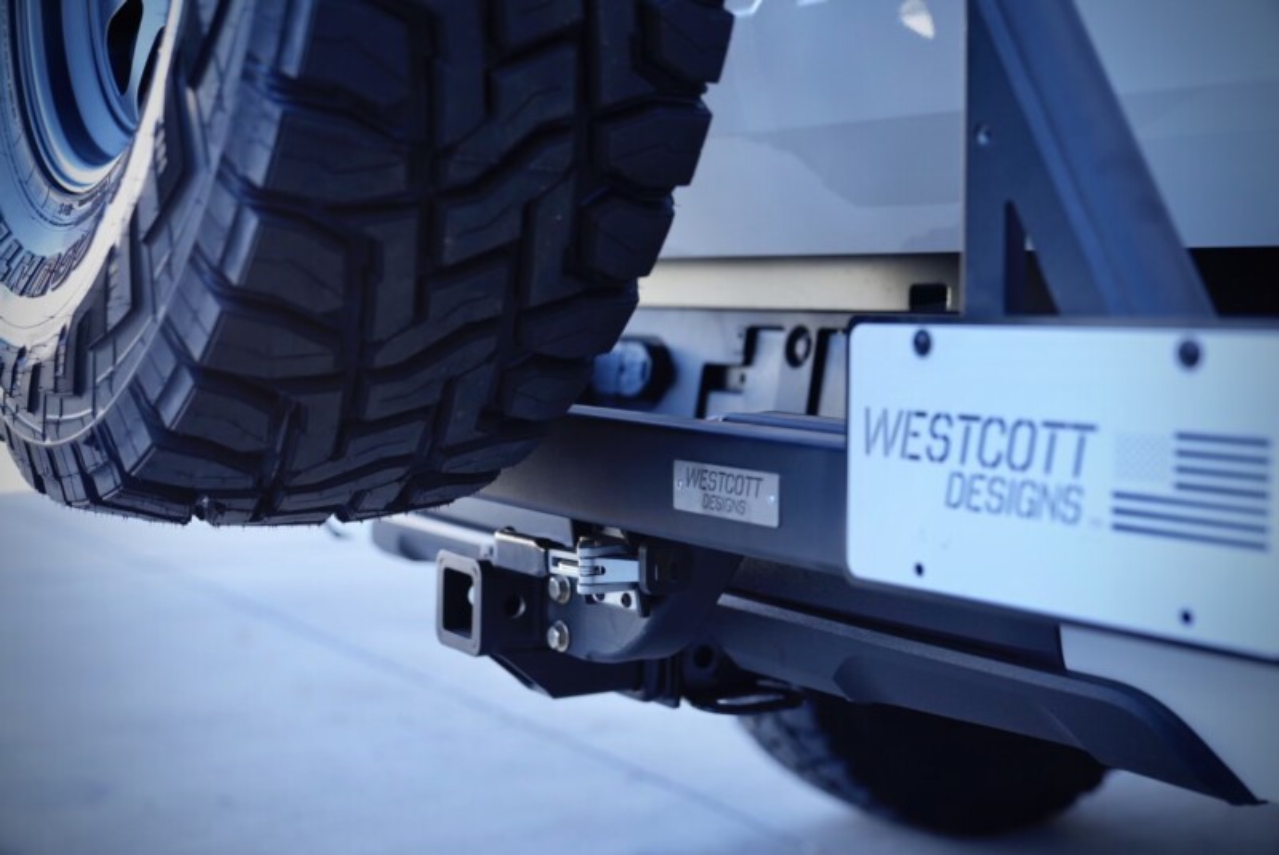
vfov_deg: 26.5
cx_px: 640
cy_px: 428
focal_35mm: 51
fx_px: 1814
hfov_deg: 38.8
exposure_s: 1/320
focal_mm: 51
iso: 250
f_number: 2.8
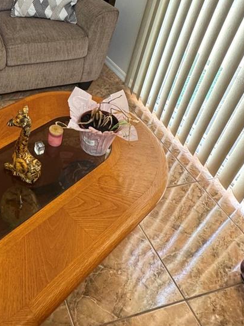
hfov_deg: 40.5
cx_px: 8
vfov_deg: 55.5
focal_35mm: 31
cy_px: 80
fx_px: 292
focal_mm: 2.22
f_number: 2.2
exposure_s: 1/63
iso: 320
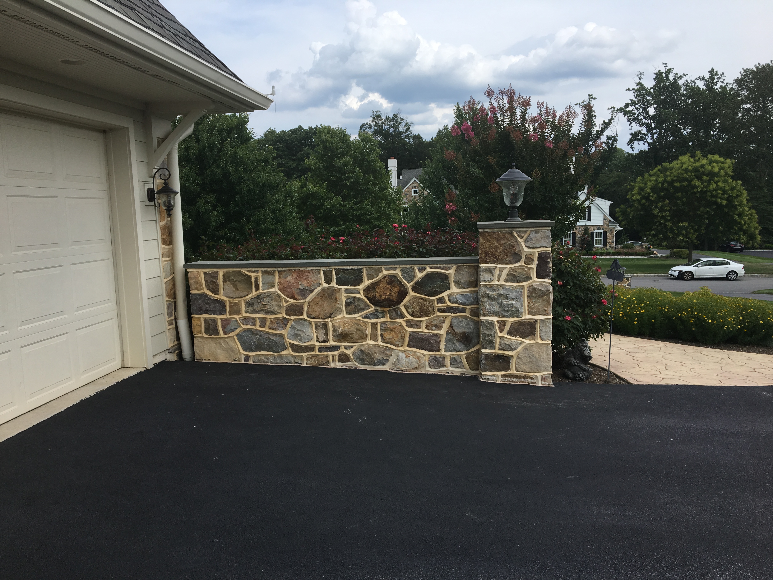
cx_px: 386
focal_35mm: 29
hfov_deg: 61.7
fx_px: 648
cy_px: 290
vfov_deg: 48.2
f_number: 2.2
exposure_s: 1/1099
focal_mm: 4.15
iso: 25
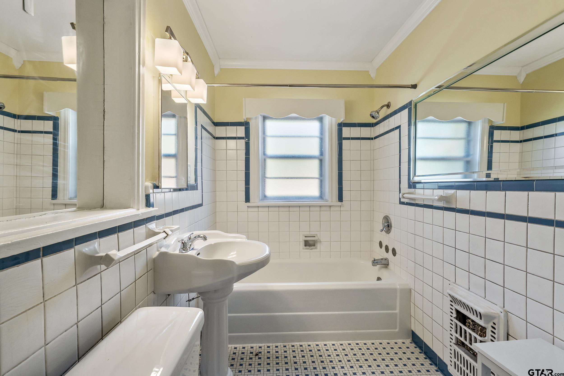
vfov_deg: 70.4
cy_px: 188
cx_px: 282
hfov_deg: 93.3
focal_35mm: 17
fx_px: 266
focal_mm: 17
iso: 800
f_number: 8
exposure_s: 1/40
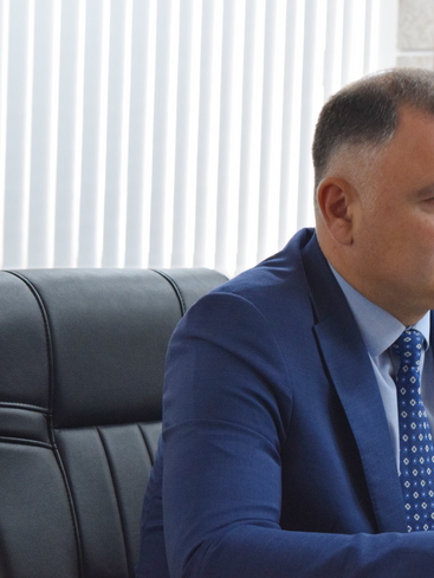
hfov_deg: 12.4
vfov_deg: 16.7
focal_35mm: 118
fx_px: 1972
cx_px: 407
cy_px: 308
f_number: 5.6
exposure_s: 1/60
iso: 1400
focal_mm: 50
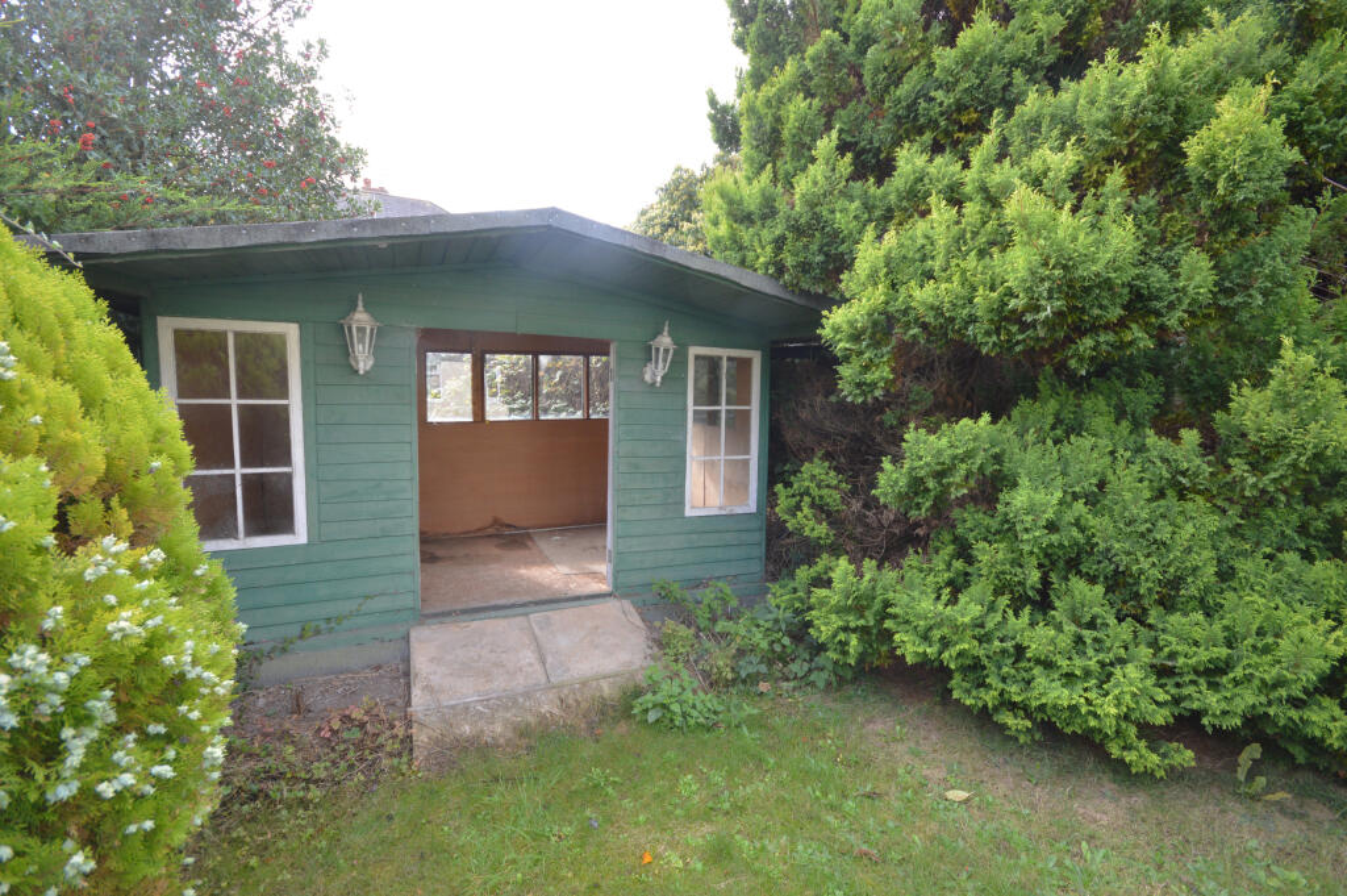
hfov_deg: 100.4
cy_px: 448
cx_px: 674
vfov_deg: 77.2
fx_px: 561
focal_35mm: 15
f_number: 9
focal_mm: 10
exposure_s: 1/125
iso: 400
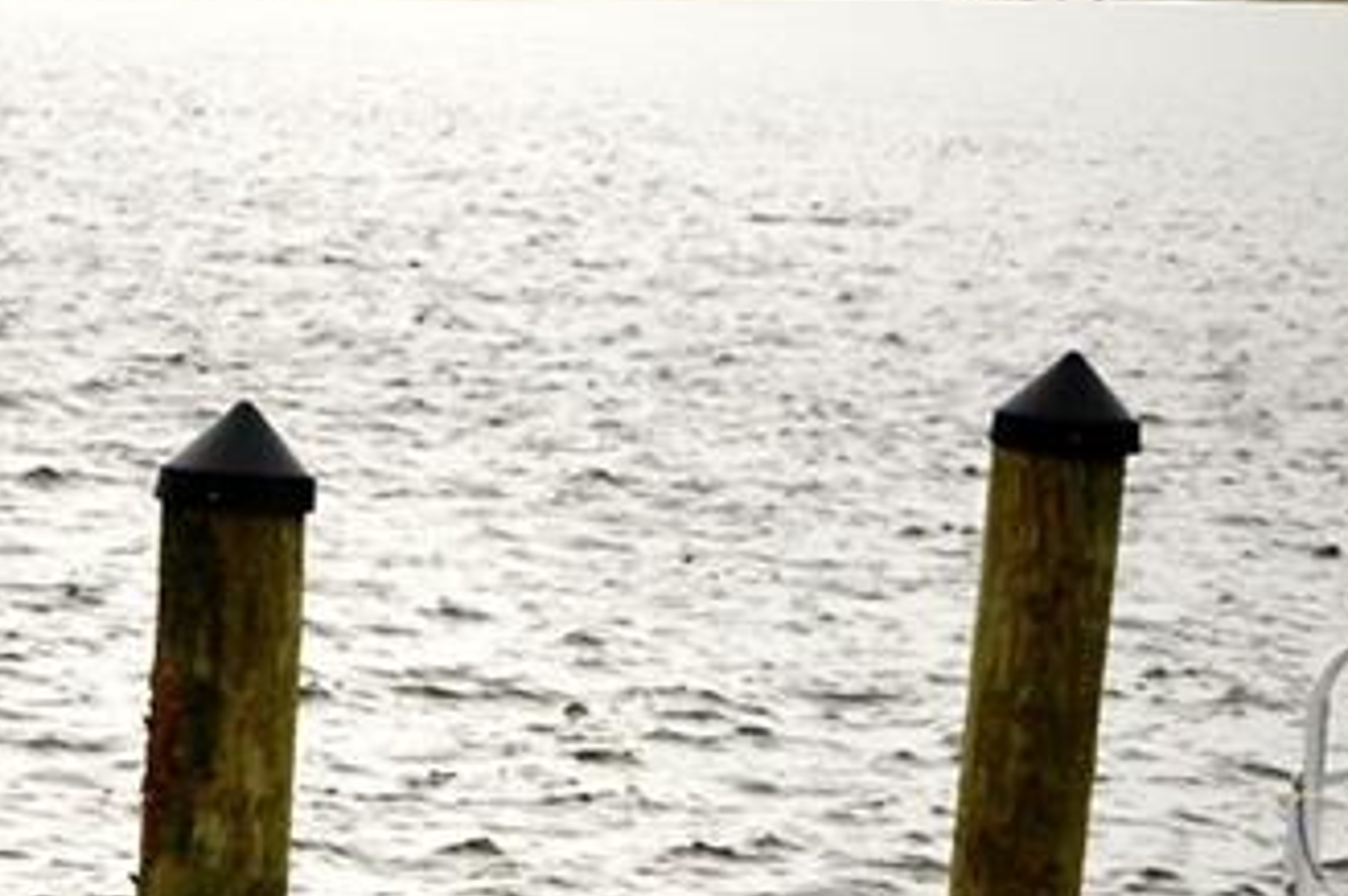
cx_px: -1582
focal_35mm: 205
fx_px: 7668
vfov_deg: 6.7
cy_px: 612
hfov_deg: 9.3
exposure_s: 1/250
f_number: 8
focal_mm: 28
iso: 100
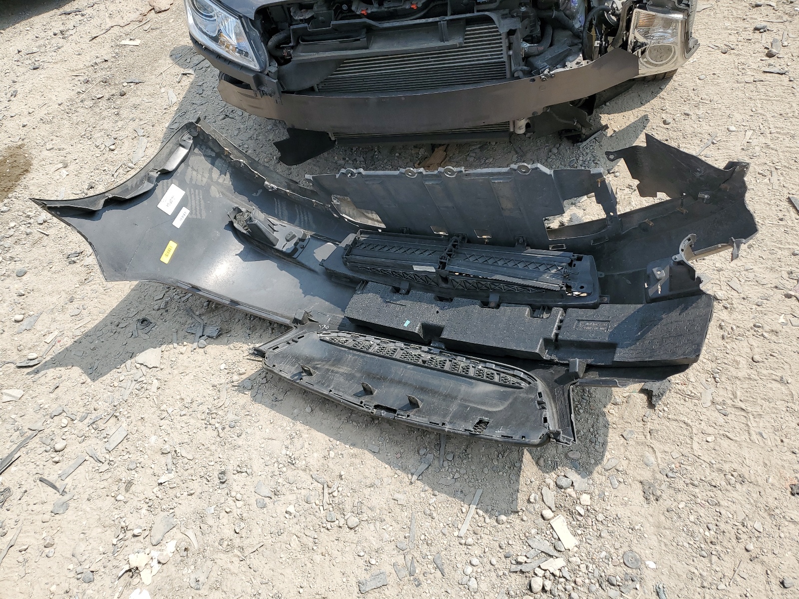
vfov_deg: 53.1
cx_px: 400
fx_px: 600
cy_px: 300
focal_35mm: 26
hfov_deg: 67.3
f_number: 1.5
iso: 50
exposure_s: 1/2000
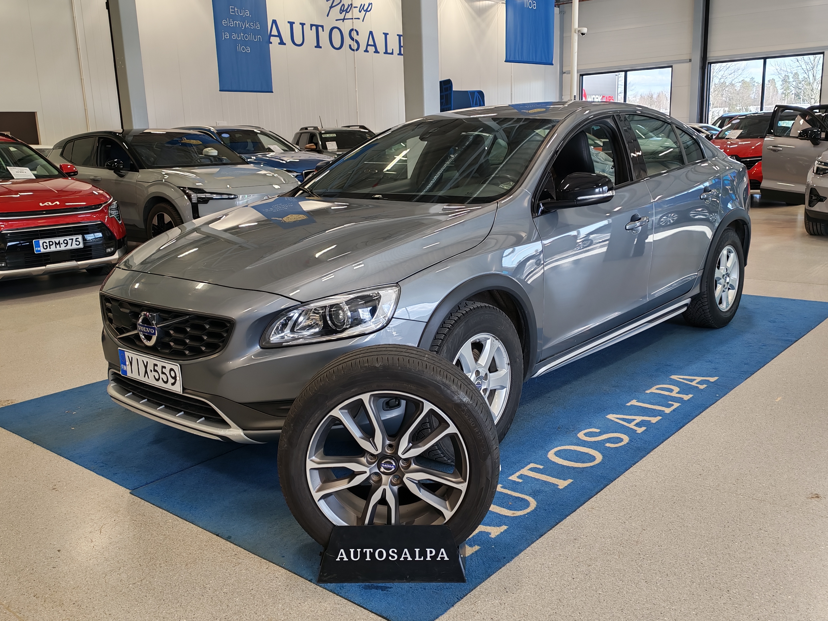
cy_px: 310
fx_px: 789
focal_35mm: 33
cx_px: 414
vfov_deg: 42.9
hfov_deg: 55.4
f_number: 1.9
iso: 80
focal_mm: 6.12
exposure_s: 1/100
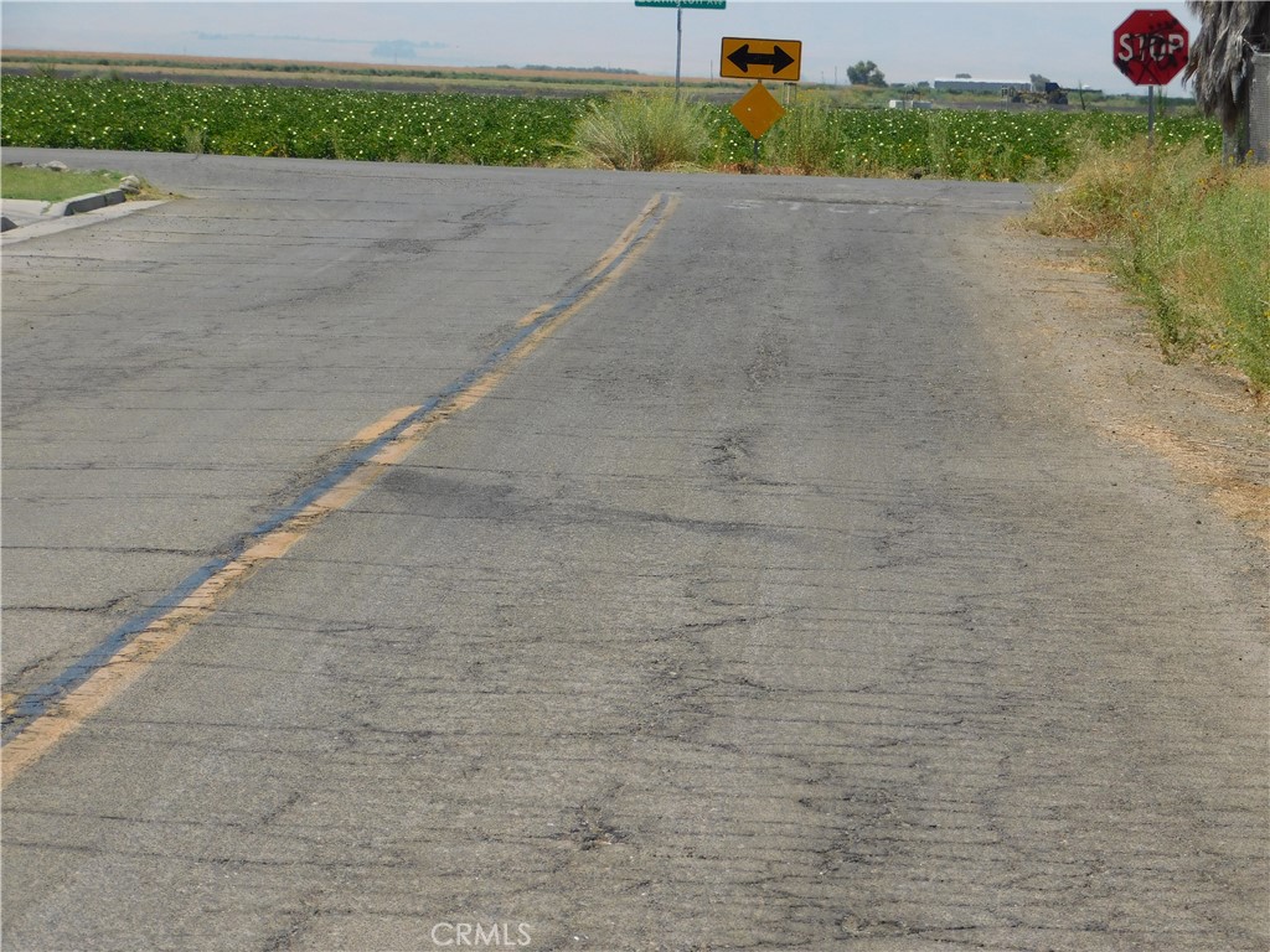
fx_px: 6237
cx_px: 635
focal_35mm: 170
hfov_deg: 11.6
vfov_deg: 8.7
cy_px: 476
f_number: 5.3
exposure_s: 1/800
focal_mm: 30.1
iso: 125
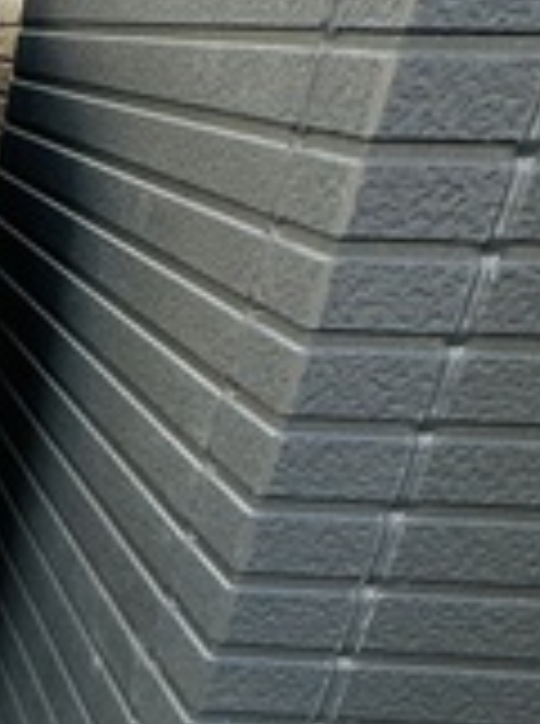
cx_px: -461
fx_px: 1274
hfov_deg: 18.3
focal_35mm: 61
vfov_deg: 29.7
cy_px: 720
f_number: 2.2
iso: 40
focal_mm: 2.22
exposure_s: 1/387
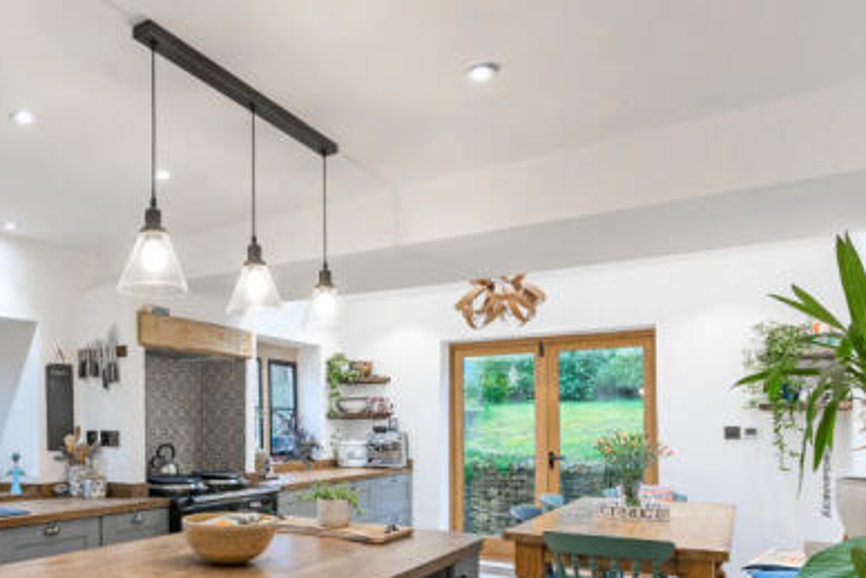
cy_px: 416
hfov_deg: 63.6
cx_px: 222
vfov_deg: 46.6
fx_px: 650
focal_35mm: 27
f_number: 9
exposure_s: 1/6
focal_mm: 16
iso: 500
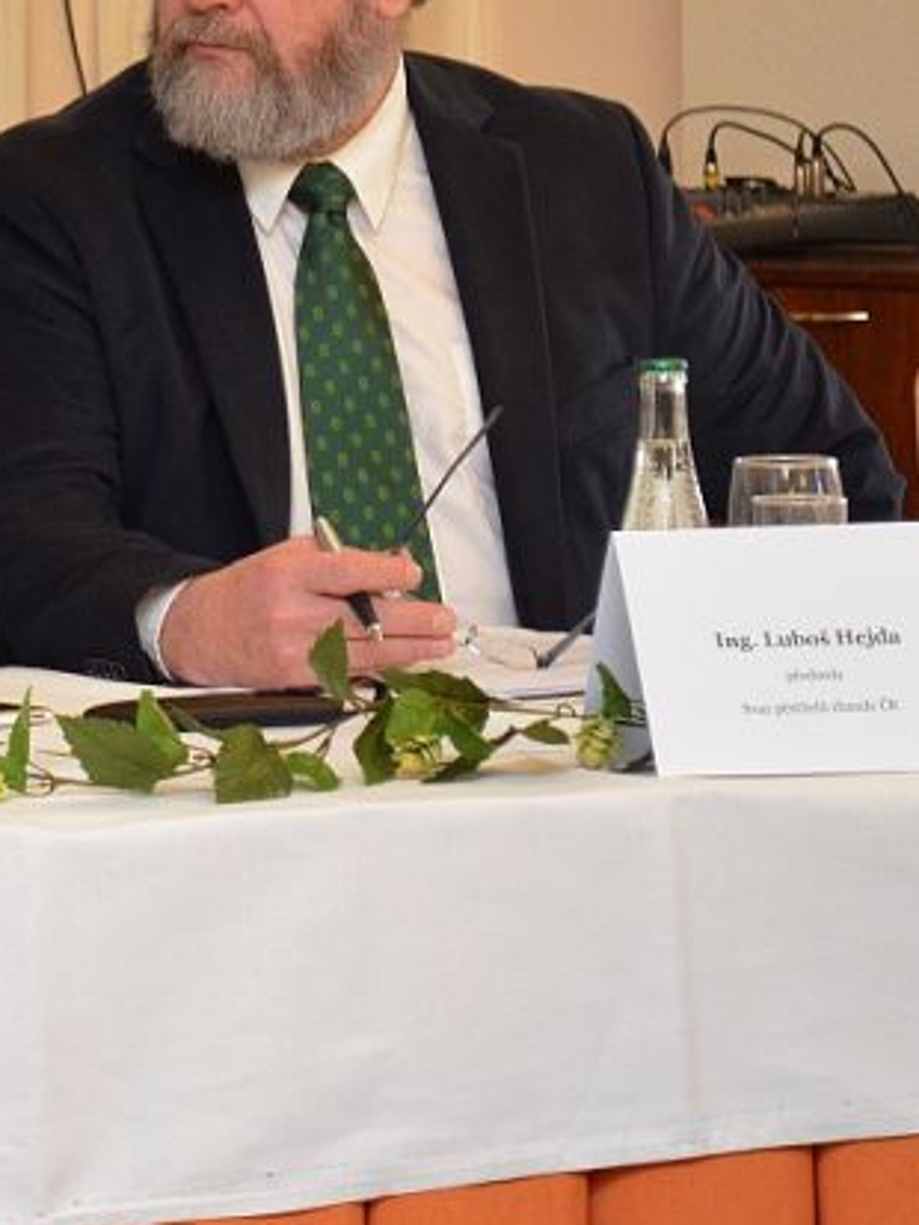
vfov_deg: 10.1
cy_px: 270
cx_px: -231
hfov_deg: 7.5
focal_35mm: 196
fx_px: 6941
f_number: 5.6
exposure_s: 1/60
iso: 1400
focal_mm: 55
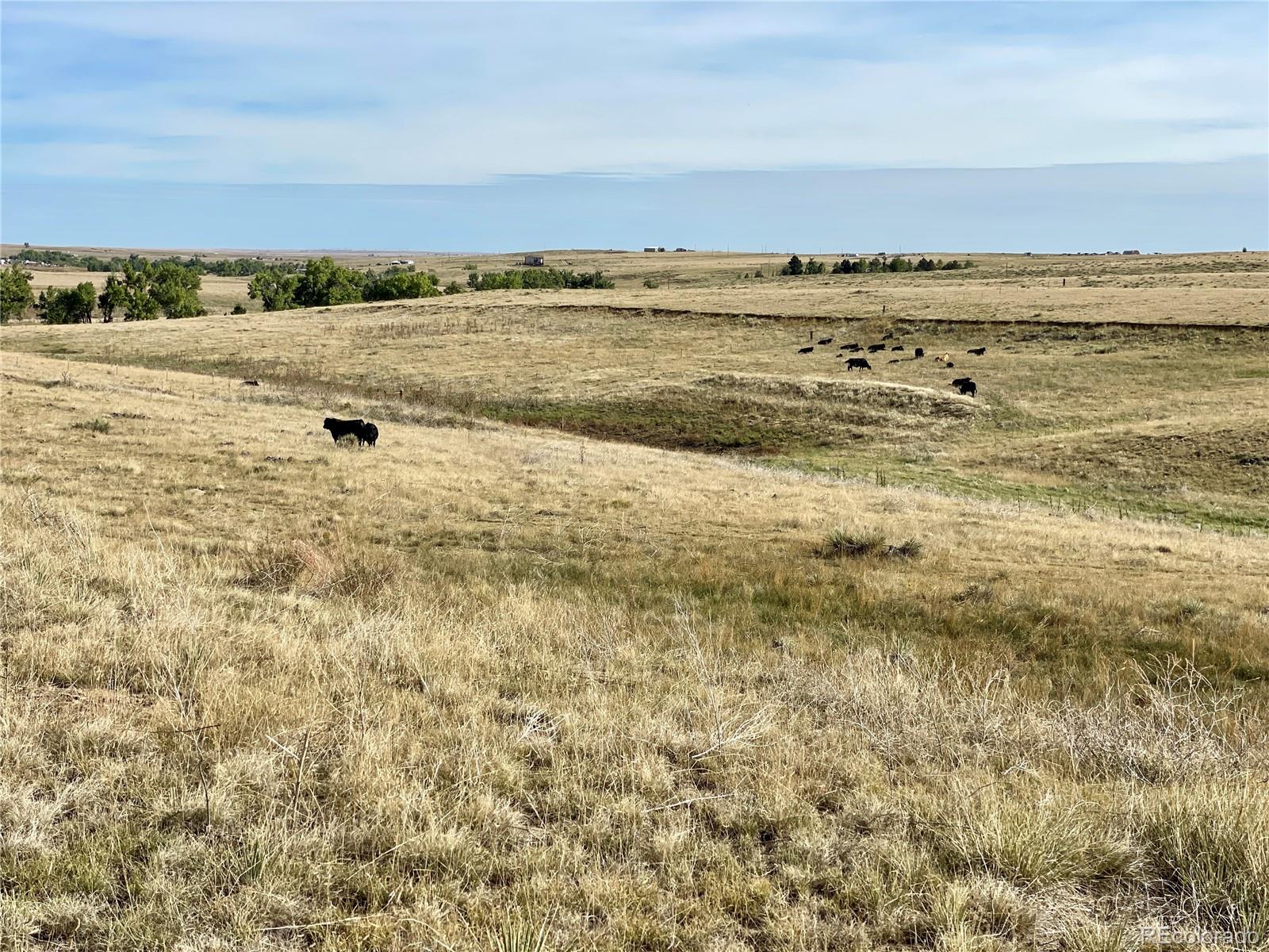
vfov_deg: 28.0
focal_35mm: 52
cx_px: 634
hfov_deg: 36.8
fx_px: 1906
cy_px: 476
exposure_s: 1/2519
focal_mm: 6
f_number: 2
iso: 25
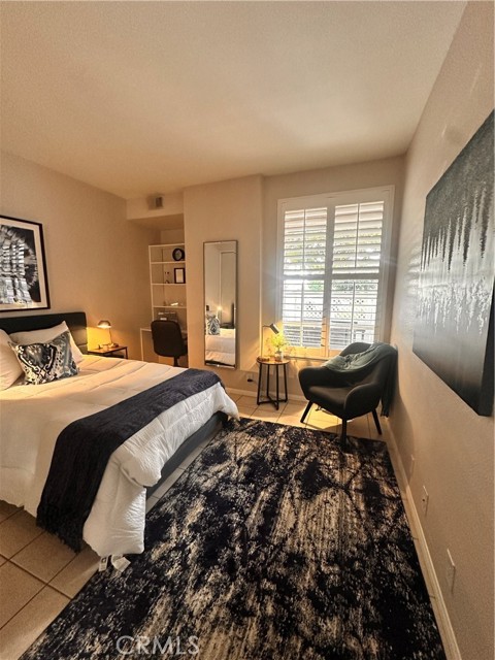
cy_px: 330
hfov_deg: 85.7
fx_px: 267
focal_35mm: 14
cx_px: 248
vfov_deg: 102.1
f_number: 2.2
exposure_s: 1/60
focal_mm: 2.22
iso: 400
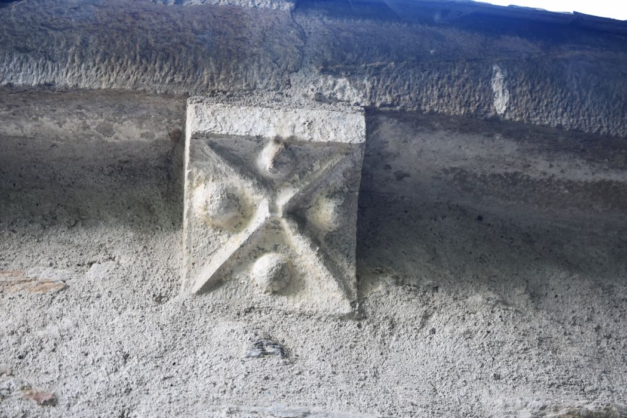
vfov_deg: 16.6
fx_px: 1437
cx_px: 314
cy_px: 209
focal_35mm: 82
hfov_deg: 24.6
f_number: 4.5
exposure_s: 1/80
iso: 400
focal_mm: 55
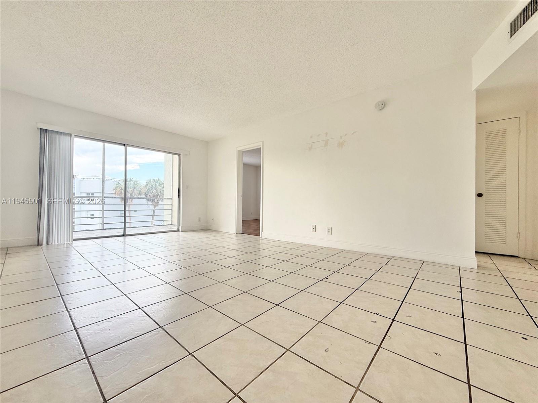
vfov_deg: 85.7
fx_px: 218
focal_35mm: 14
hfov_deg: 102.1
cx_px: 269
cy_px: 202
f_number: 2.2
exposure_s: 1/117
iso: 64
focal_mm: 2.22
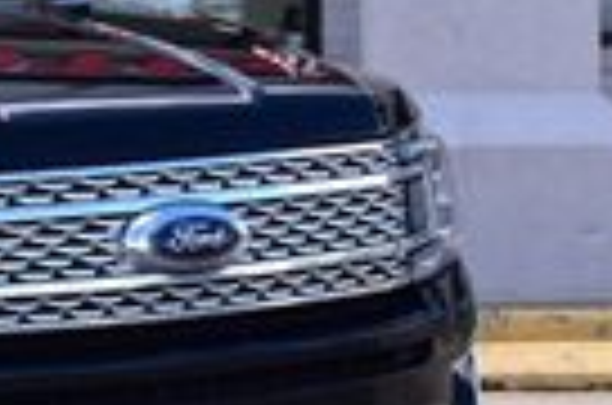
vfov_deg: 6.0
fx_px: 3833
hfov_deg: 9.0
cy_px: -36
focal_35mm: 226
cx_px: -130
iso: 400
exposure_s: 1/250
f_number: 10
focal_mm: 32
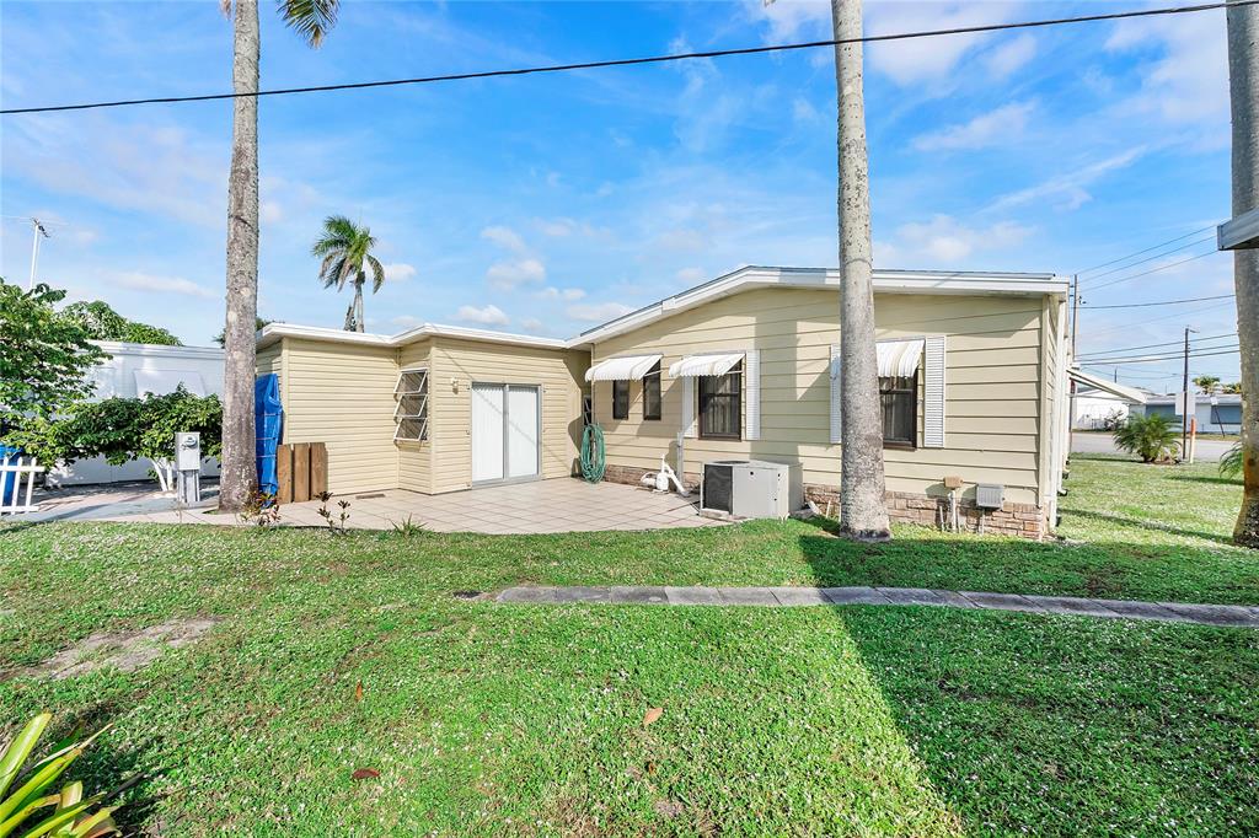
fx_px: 524
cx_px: 630
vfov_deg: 77.3
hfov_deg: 100.4
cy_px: 419
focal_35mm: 15
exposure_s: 1/1250
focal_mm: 10
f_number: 9
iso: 500
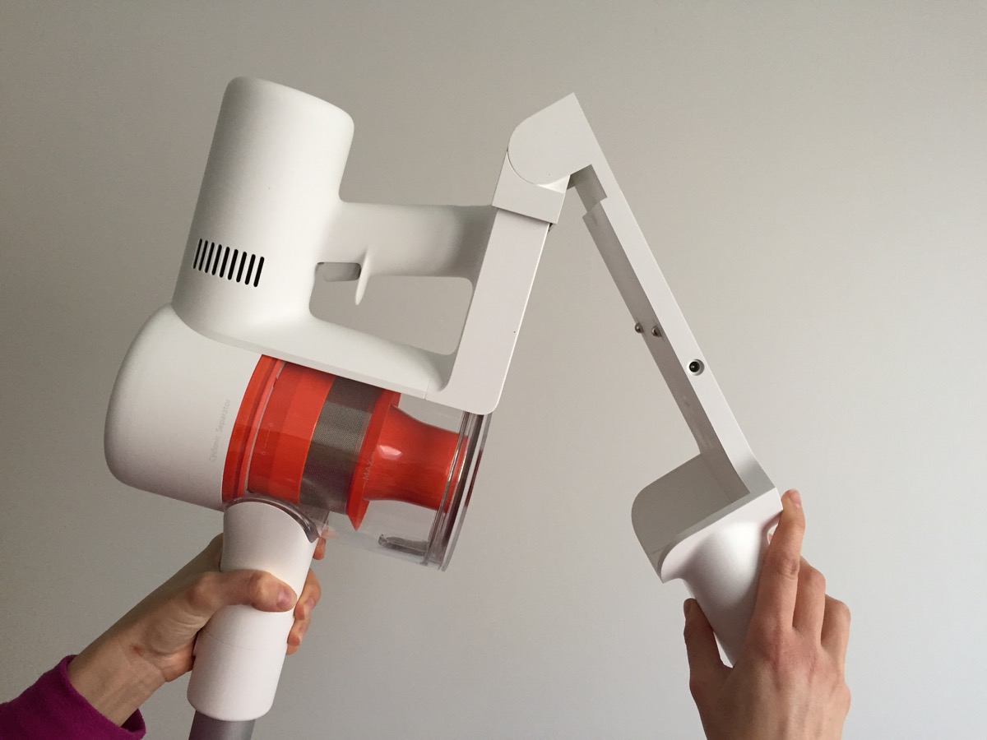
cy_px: 370
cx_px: 494
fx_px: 827
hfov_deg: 61.7
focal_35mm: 29
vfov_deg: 48.2
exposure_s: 1/33
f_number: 2.2
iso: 80
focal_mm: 4.15
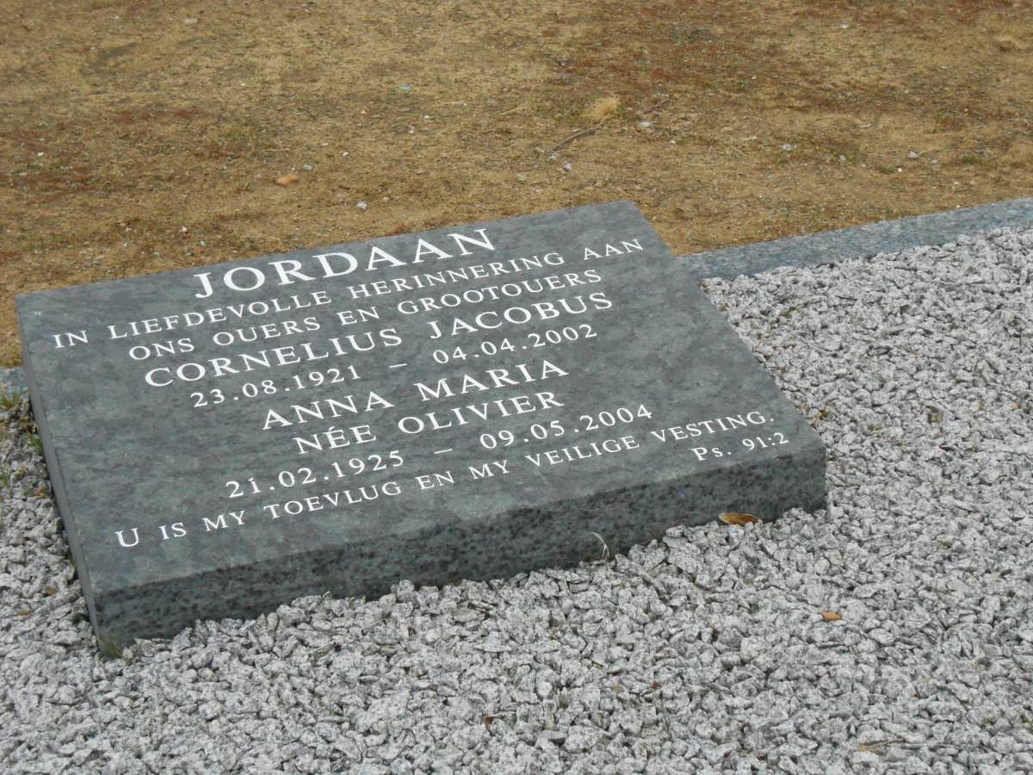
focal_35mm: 72
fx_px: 2149
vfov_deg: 20.4
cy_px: 388
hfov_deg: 27.0
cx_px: 516
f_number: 6
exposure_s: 1/200
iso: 400
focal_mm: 12.8
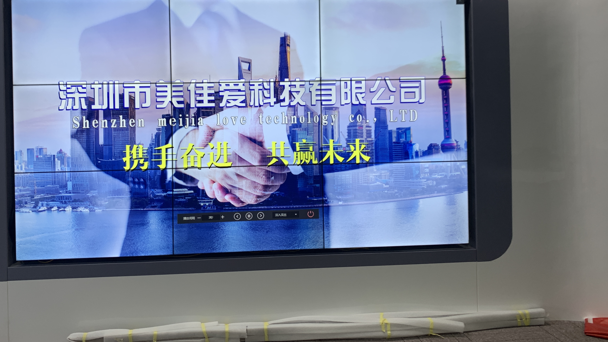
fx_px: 532
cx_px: 274
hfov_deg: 59.4
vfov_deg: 35.3
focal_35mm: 33
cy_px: 111
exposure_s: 1/100
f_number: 1.8
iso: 32
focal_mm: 4.25
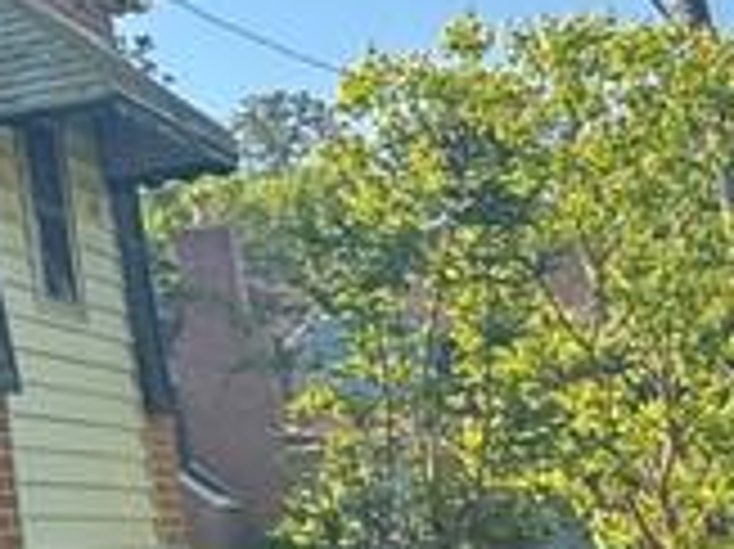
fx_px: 1865
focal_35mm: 88
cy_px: 86
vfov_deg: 16.6
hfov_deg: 17.2
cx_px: -671
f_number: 2.2
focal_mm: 2.22
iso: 40
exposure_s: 1/218
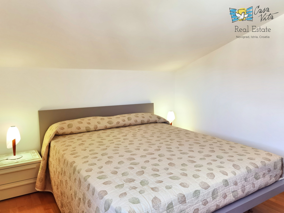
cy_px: 106
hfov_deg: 65.3
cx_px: 142
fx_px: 222
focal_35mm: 27
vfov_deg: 51.4
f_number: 1.9
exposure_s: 1/347
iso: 160
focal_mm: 6.71
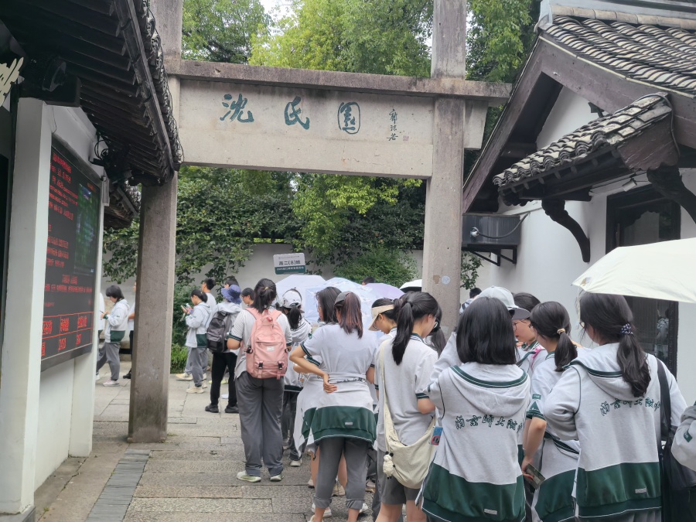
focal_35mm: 41
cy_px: 261
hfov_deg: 45.8
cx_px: 348
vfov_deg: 35.1
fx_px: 824
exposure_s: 1/2618
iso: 50
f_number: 1.4
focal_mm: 5.75
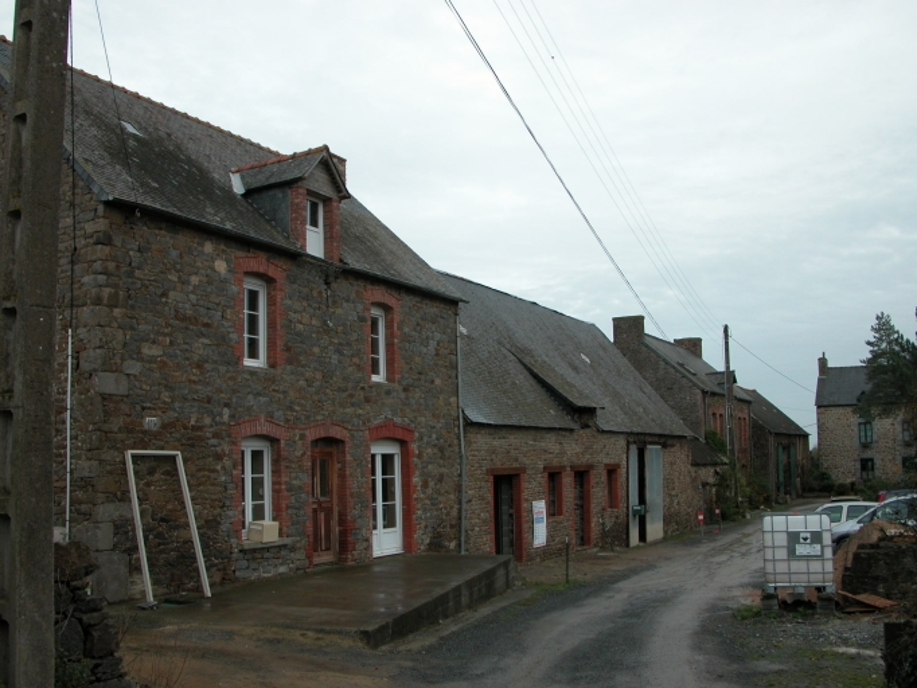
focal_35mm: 35
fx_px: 927
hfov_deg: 52.6
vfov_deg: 40.7
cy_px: 344
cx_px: 458
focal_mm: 8.9
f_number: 5
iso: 100
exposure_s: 1/227
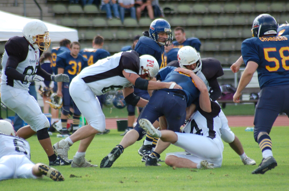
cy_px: 96
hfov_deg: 5.1
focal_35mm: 405
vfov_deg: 3.4
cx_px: 144
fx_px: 3245
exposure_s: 1/500
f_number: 5.6
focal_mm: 270
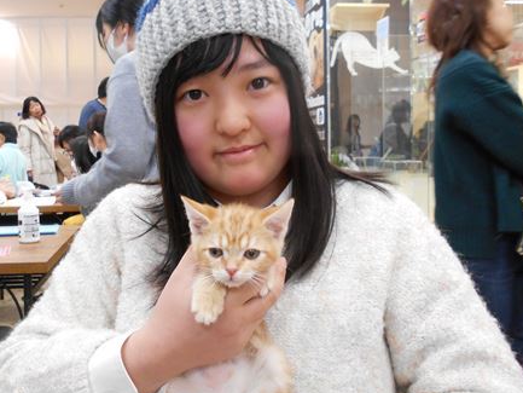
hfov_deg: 51.3
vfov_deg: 39.5
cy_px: 156
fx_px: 544
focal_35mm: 36
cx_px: 237
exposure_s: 1/30
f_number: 3.2
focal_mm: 4.6
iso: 250
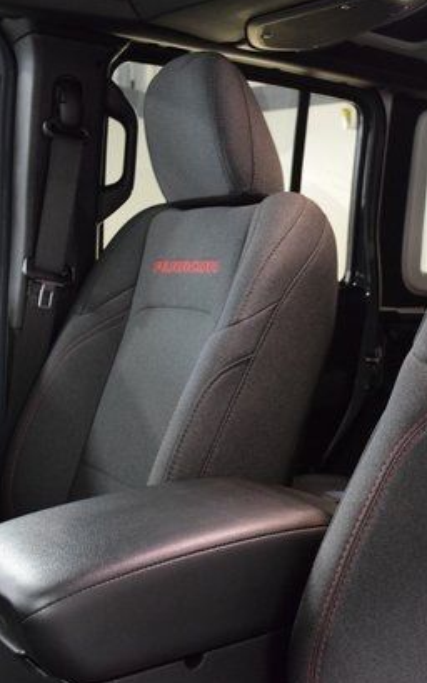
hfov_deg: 28.6
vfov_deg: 46.2
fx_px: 801
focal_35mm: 43
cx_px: 387
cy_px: 339
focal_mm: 18
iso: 3200
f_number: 3.5
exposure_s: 1/30
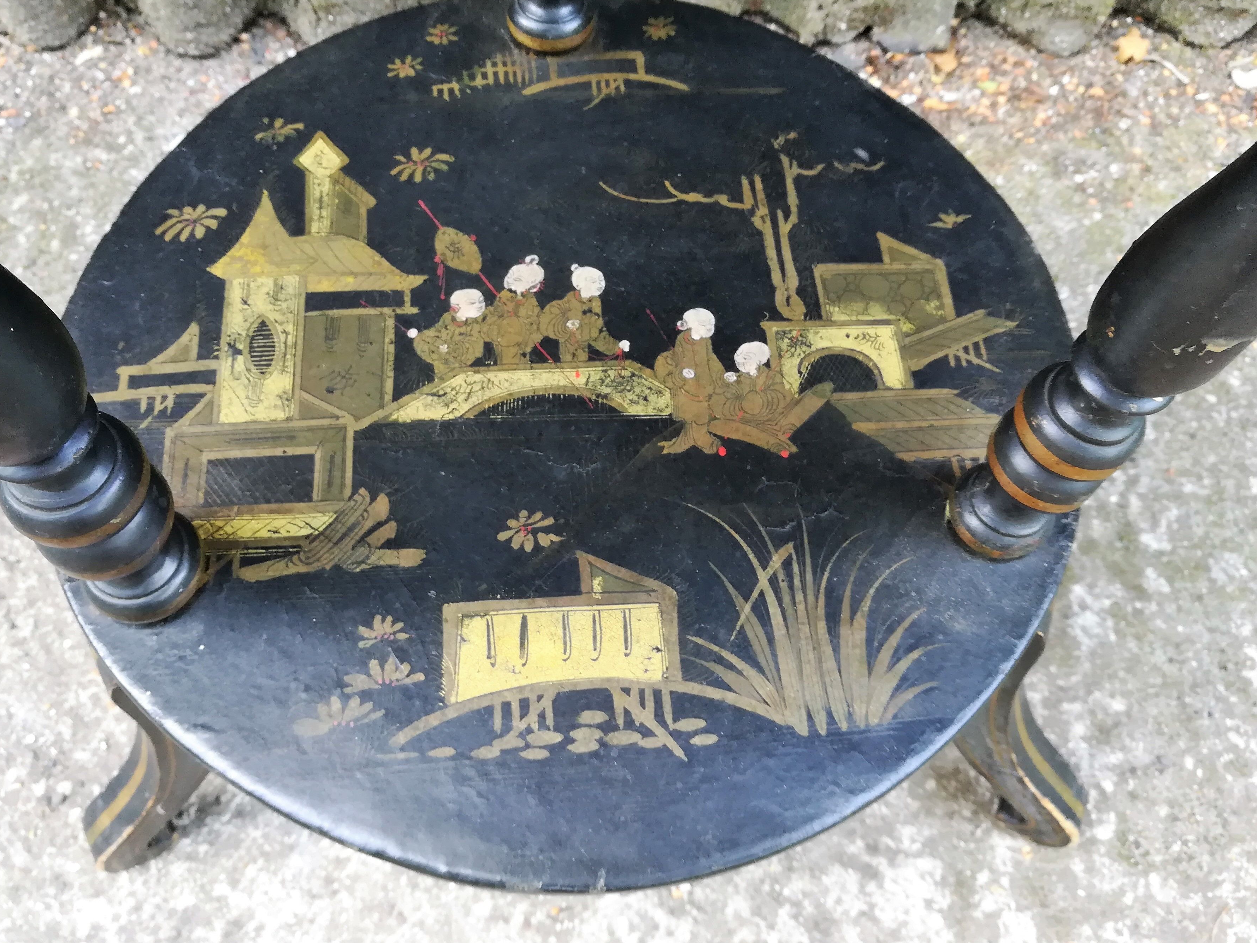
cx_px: 596
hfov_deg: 61.6
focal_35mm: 29
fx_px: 1053
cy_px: 420
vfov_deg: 48.1
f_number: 2.2
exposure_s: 1/33.3
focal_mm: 3.83
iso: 100
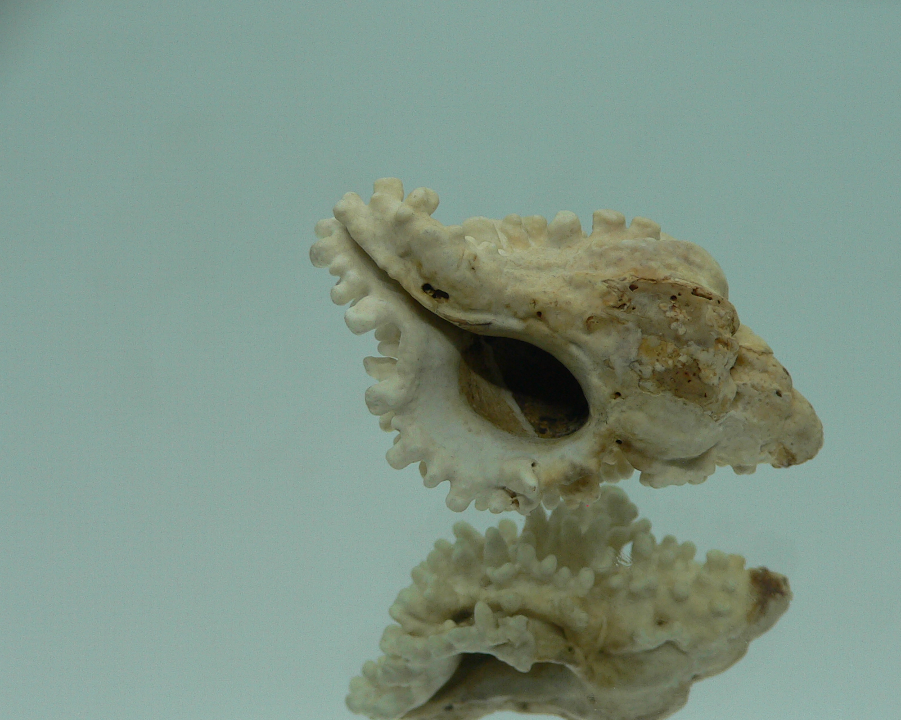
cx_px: 524
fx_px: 1146
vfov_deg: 34.8
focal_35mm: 43
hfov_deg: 42.8
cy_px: 422
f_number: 2.8
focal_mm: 4.6
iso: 80
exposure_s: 1/60
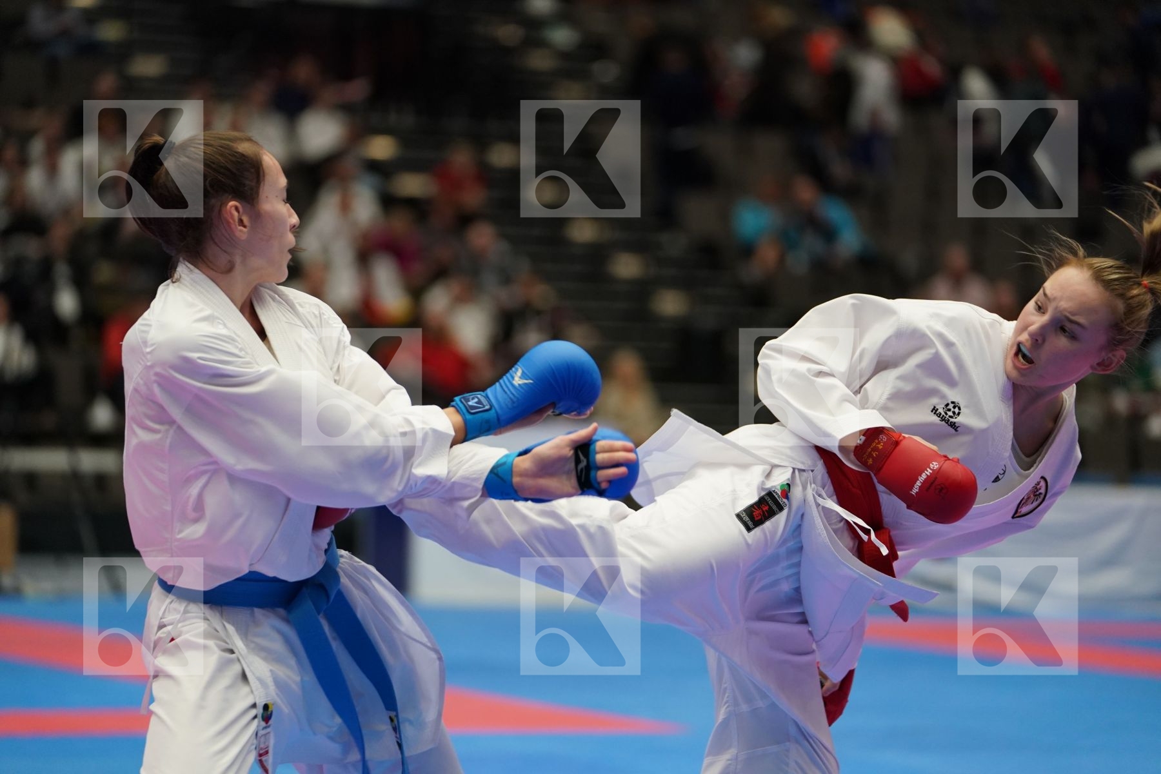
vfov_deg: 9.5
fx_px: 4644
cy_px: 387
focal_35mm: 144
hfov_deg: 14.3
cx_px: 580
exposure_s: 1/1000
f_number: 2.8
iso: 2500
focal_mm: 144
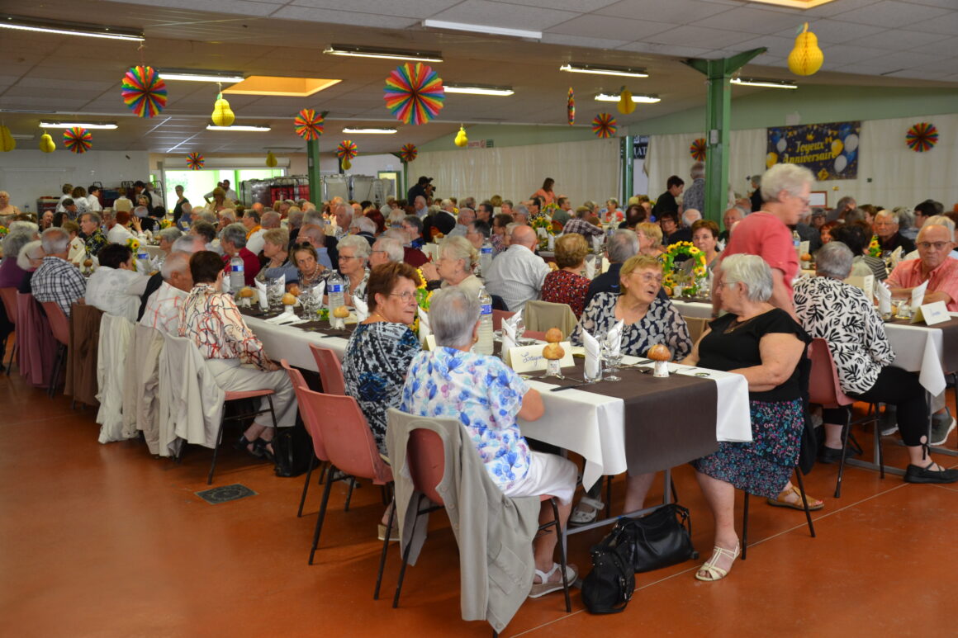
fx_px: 958
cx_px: 479
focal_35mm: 36
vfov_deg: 36.9
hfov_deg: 53.1
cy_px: 319
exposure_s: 1/30
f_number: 3.8
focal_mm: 24
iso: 400
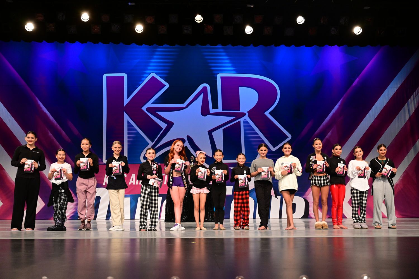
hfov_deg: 46.4
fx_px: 489
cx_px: 210
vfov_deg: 31.9
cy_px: 140
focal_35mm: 42
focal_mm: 42
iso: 2500
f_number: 3.5
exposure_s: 1/800
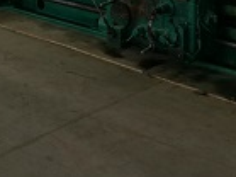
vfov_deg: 18.6
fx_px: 504
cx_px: 168
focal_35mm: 74
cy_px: -47
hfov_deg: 26.1
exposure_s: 1/33.3
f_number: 2.2
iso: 160
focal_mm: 4.5
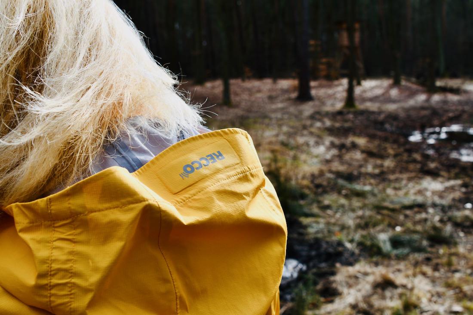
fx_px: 552
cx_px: 236
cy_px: 158
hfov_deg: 46.4
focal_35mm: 42
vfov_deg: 31.9
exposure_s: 1/250
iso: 140
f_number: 8
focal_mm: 28
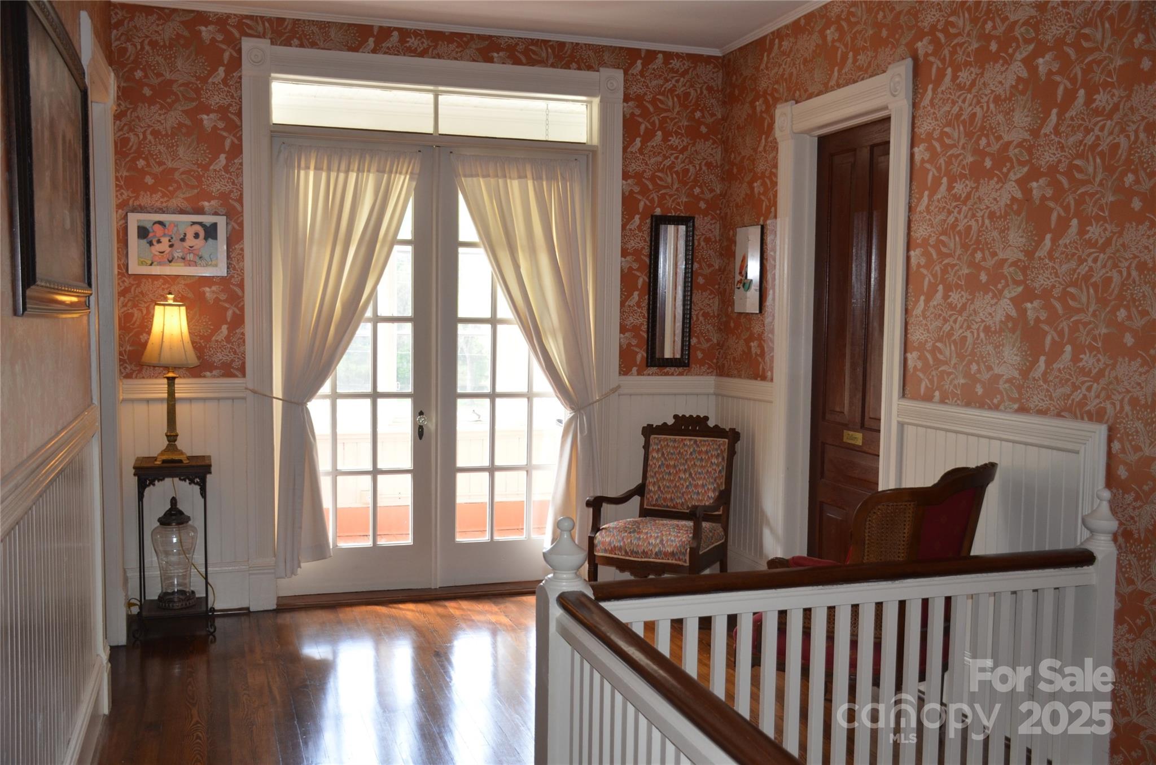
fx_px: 1153
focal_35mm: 36
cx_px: 578
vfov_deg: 36.7
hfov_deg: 53.2
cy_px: 382
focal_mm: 24
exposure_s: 1/80
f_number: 3.8
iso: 400
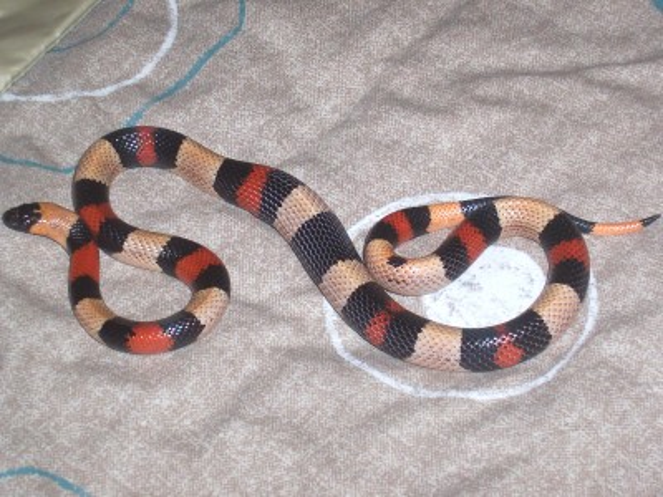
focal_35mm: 71
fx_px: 1360
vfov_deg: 20.7
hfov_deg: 27.4
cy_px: 248
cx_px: 332
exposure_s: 1/90
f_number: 4
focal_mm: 10.8
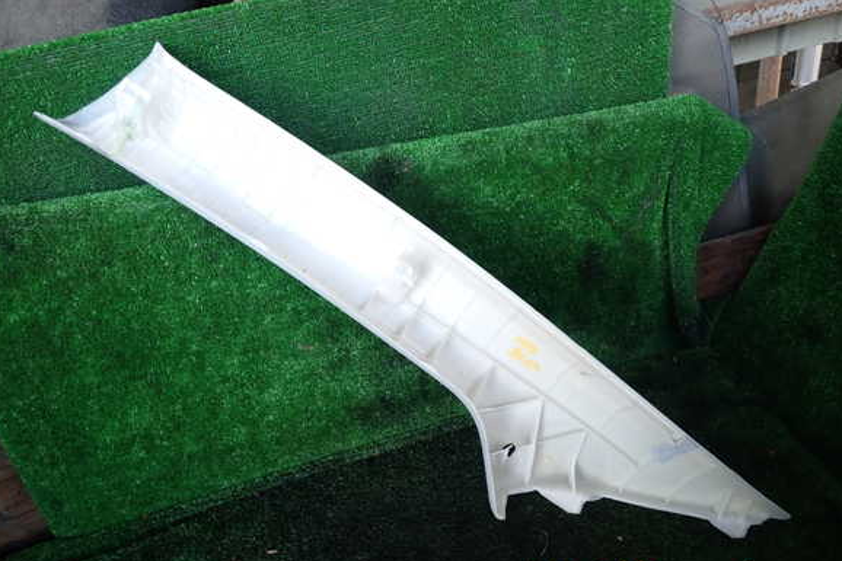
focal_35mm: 27
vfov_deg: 47.9
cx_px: 422
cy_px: 268
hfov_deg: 67.4
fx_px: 631
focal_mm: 4.5
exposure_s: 1/60
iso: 200
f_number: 2
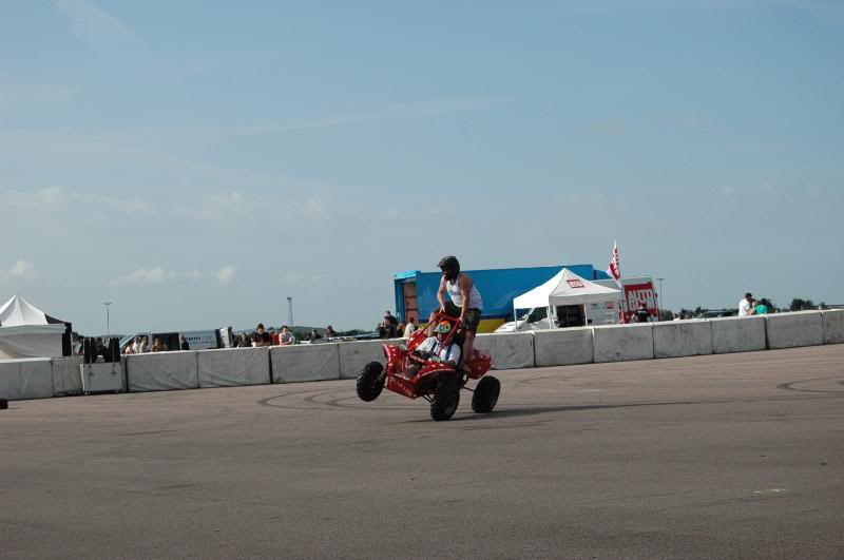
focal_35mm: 84
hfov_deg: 24.2
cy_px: 280
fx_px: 1967
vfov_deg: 16.2
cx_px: 422
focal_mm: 56
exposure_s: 1/2000
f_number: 6.3
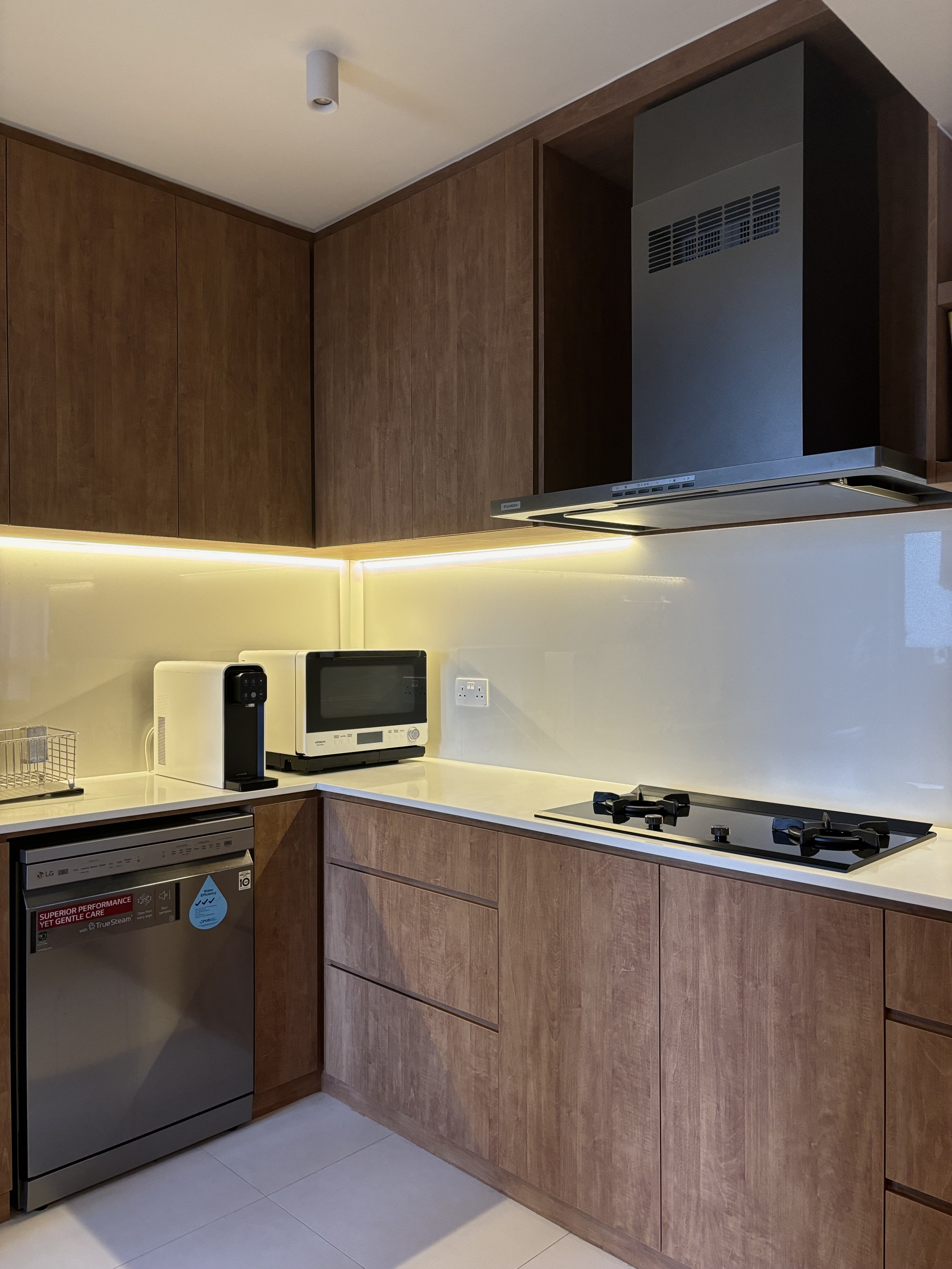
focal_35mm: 26
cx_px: 476
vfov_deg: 67.3
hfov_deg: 53.1
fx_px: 953
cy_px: 634
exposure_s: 1/100
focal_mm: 5.96
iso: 125
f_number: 1.6
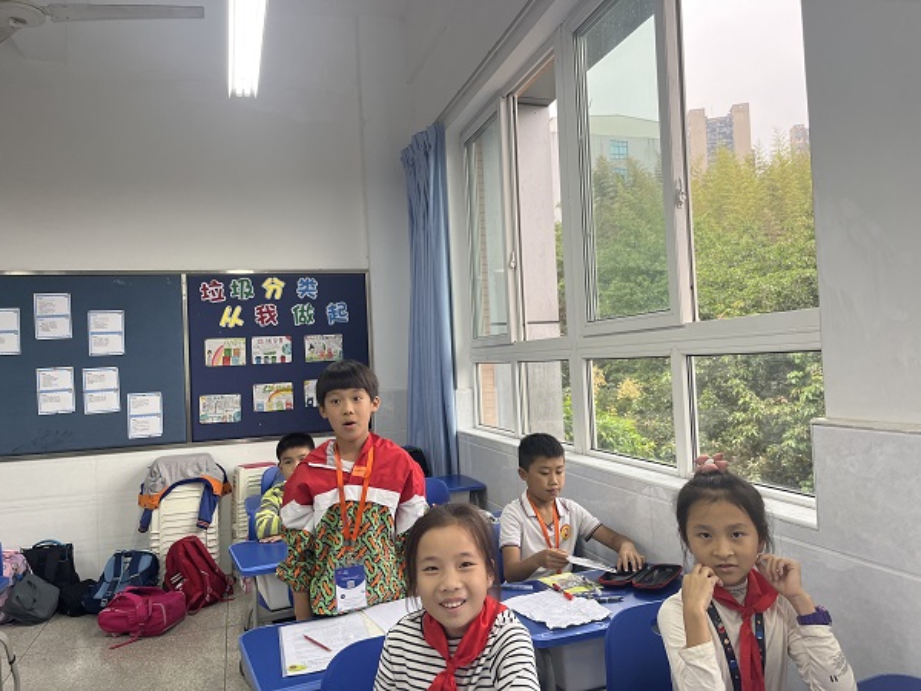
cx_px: 460
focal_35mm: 26
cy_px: 346
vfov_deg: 53.1
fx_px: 692
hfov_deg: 67.3
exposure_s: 1/120
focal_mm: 5.1
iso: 100
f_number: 1.6
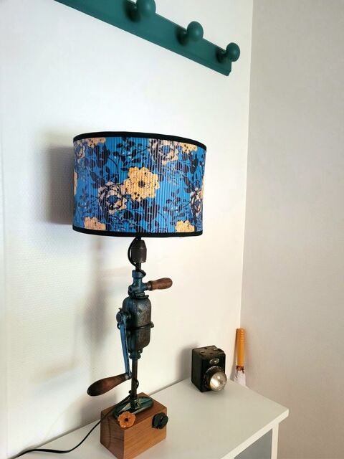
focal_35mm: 26
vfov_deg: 67.3
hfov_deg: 53.1
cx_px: 172
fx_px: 345
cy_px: 230
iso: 400
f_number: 1.8
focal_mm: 5.4
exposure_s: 1/50
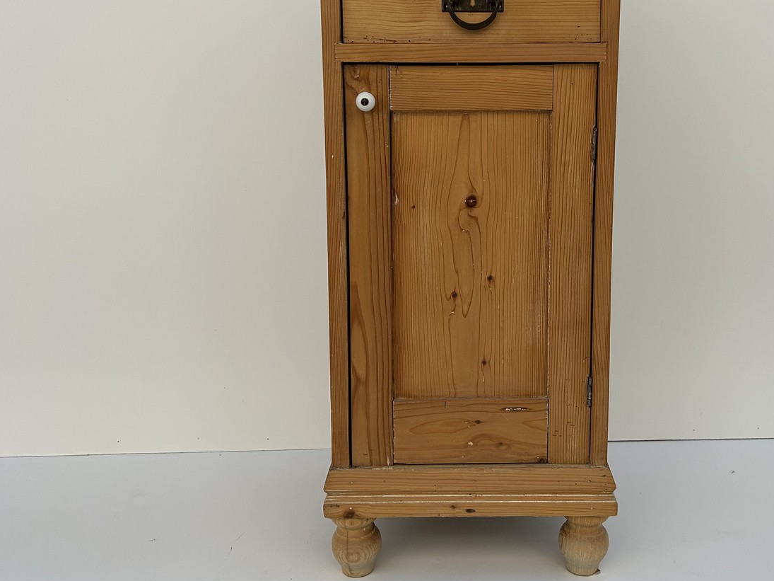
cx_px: 462
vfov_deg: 37.4
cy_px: 204
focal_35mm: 38
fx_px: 850
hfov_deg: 48.7
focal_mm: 5.7
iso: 50
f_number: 1.5
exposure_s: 1/3077
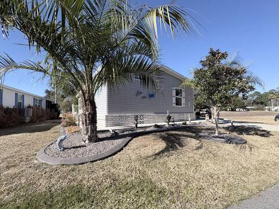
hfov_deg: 98.2
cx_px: 144
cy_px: 109
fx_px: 121
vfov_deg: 81.6
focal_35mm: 15
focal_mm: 2.22
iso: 50
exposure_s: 1/1299
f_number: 2.2
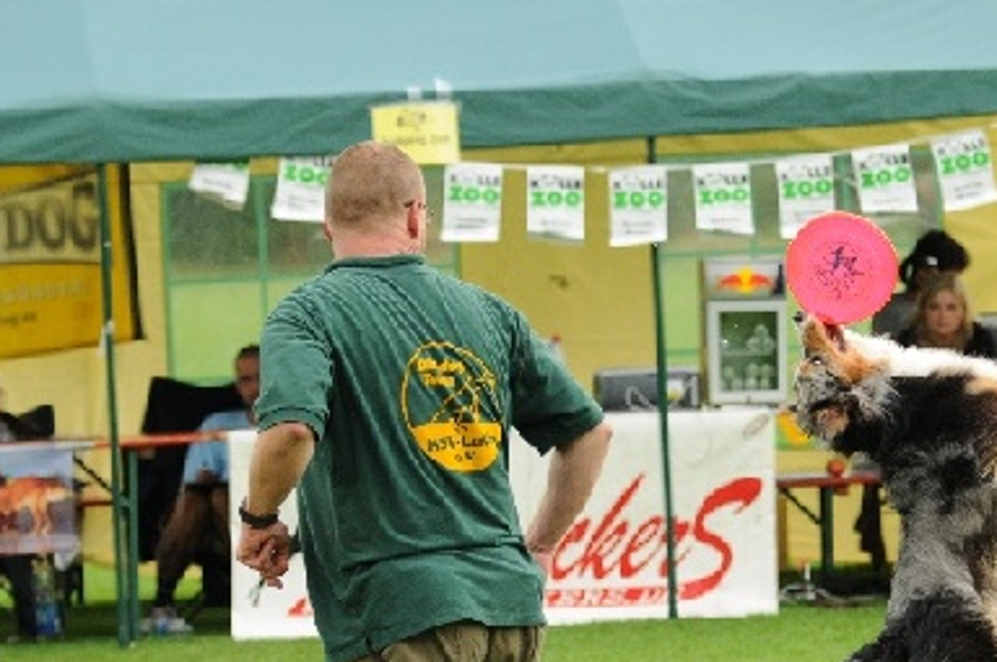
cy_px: 632
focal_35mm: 244
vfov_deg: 5.6
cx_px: 657
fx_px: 6749
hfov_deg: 8.4
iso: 500
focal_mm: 78
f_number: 2.8
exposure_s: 1/1250
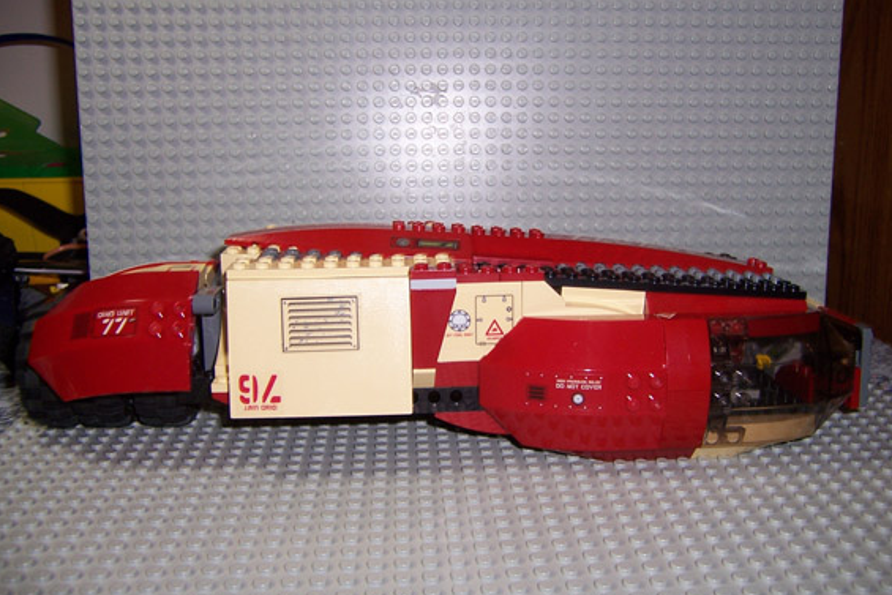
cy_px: 276
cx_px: 452
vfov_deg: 37.9
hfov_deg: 54.4
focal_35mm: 35
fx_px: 867
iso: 80
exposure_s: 1/60
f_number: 2.8
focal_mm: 5.5
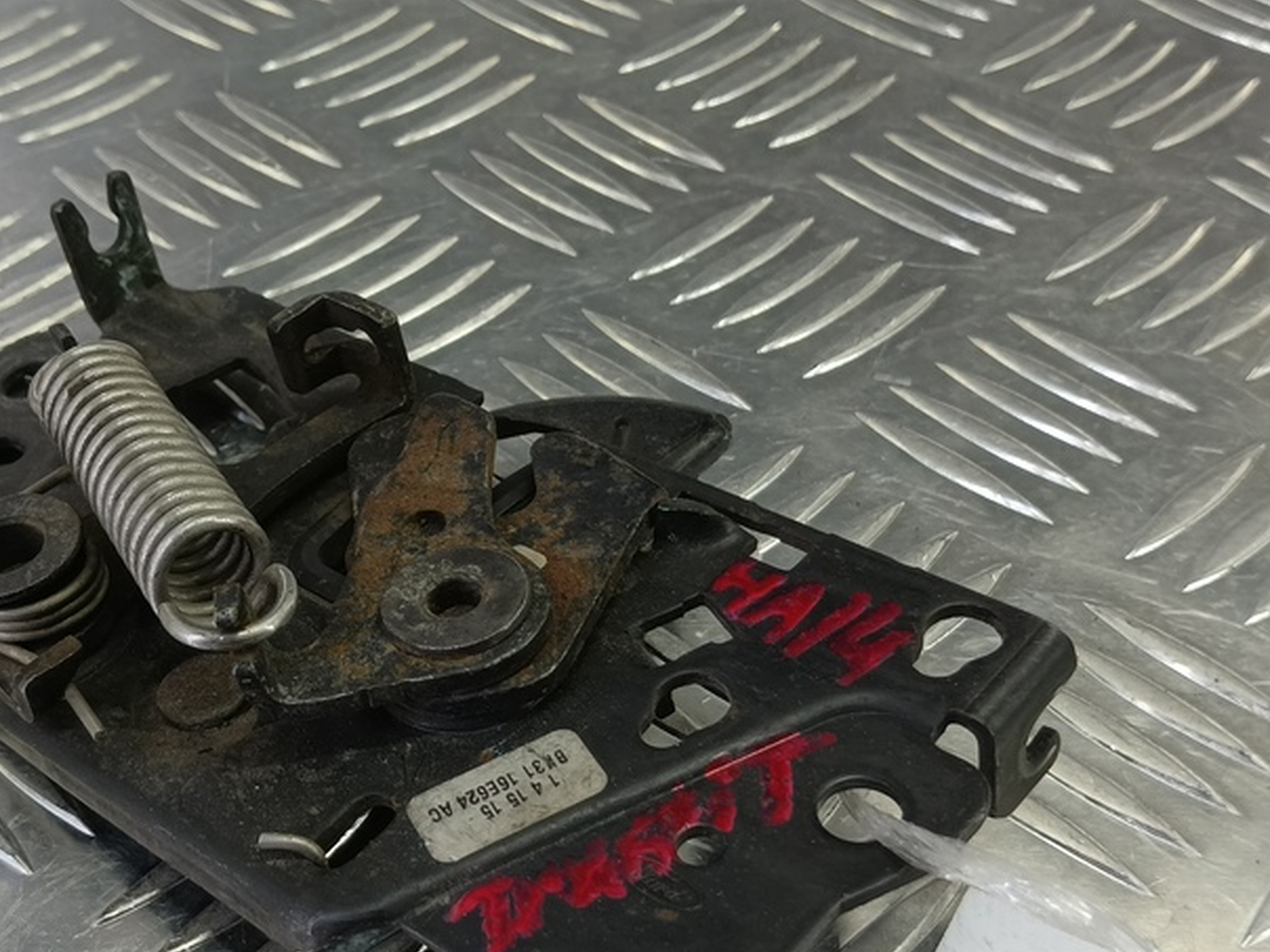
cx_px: 475
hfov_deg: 47.4
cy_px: 630
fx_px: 1431
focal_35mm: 39
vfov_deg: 36.5
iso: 125
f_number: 1.6
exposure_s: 1/50
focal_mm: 4.11
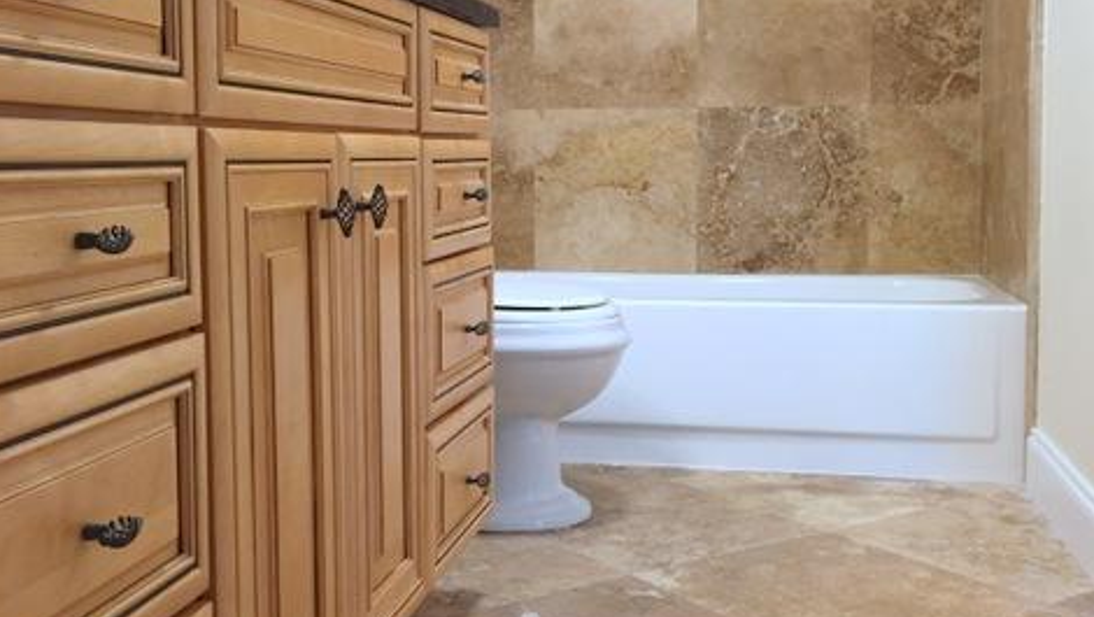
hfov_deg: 47.3
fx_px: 1248
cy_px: 240
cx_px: 540
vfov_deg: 27.7
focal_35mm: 43
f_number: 2.2
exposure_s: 1/30
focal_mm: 4.15
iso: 100
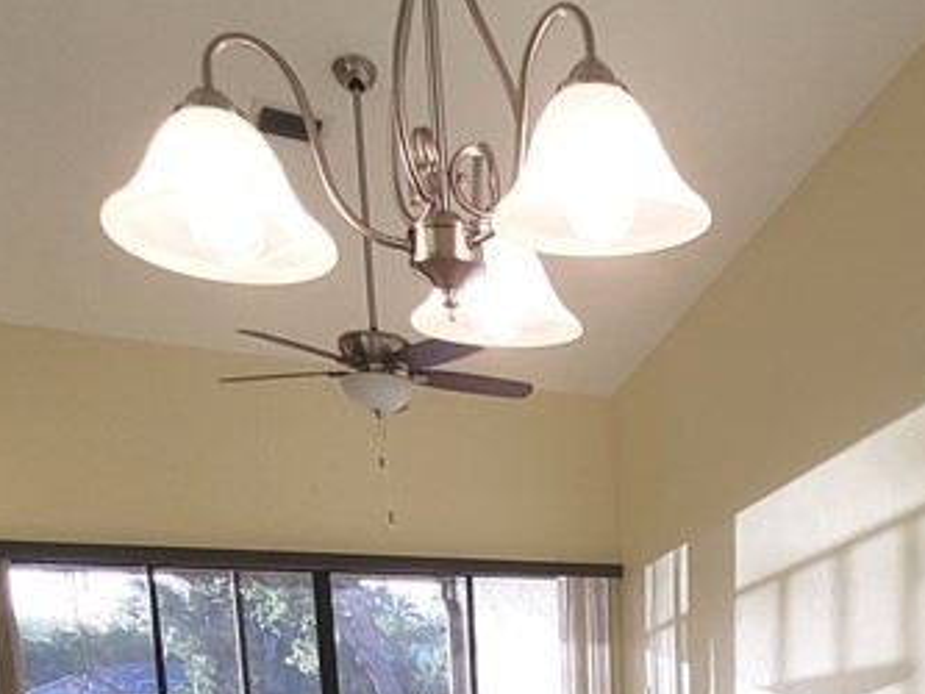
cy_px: 861
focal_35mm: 40
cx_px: 767
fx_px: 1069
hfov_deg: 44.1
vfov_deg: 30.0
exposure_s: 1/120
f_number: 2.2
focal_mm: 1.74
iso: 64
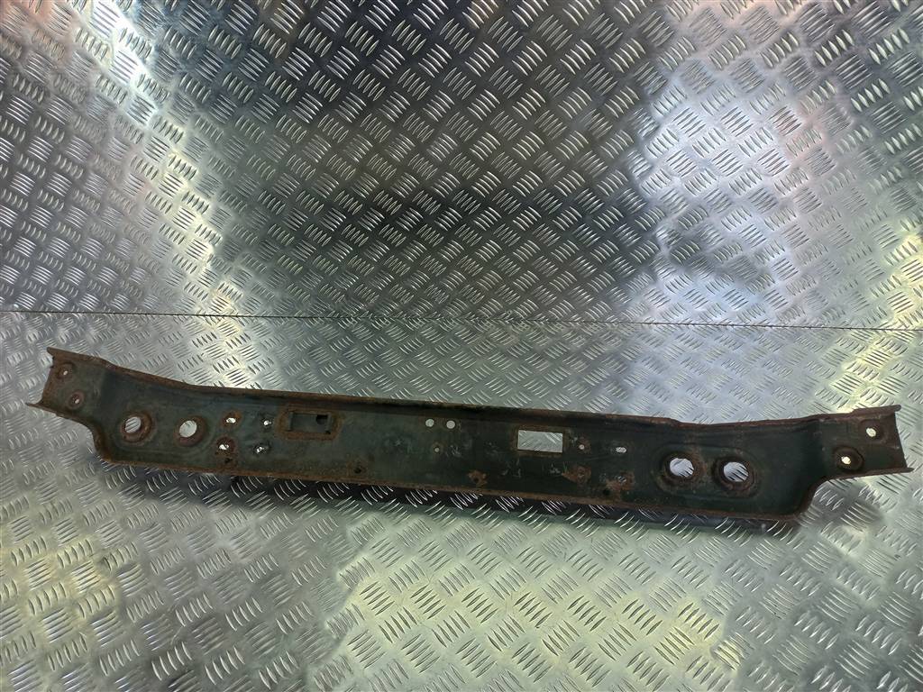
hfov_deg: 69.4
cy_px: 346
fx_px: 667
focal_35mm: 25
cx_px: 462
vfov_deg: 54.9
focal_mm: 4.6
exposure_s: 1/50
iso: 25
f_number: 1.8
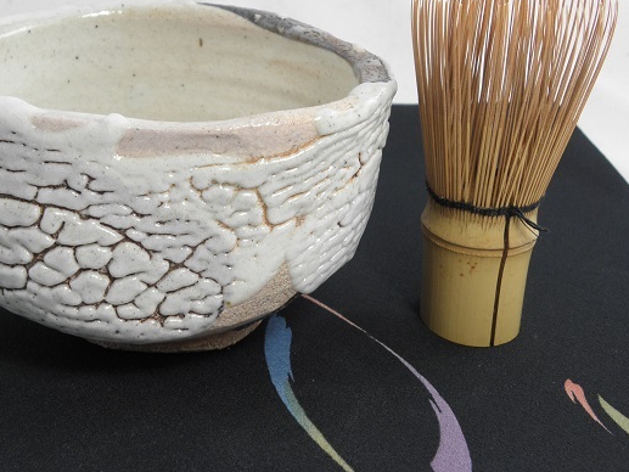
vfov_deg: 30.8
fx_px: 854
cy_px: 181
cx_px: 255
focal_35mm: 47
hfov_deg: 40.3
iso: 125
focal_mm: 6.85
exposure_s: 1/20
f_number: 3.2
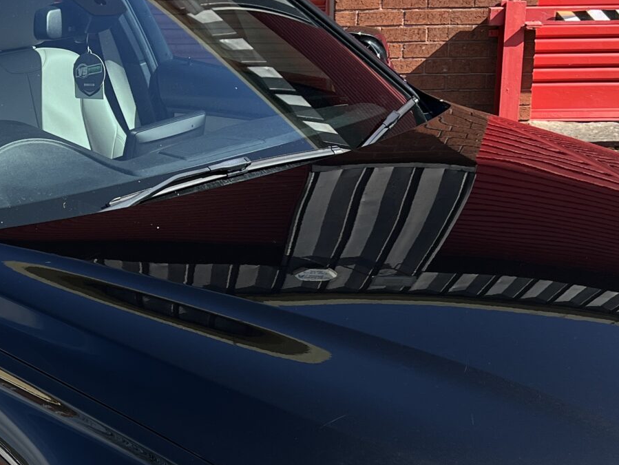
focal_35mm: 74
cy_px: 437
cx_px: 161
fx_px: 1324
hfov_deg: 26.0
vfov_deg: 19.5
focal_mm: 5.7
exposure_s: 1/2045
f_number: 1.5
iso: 50
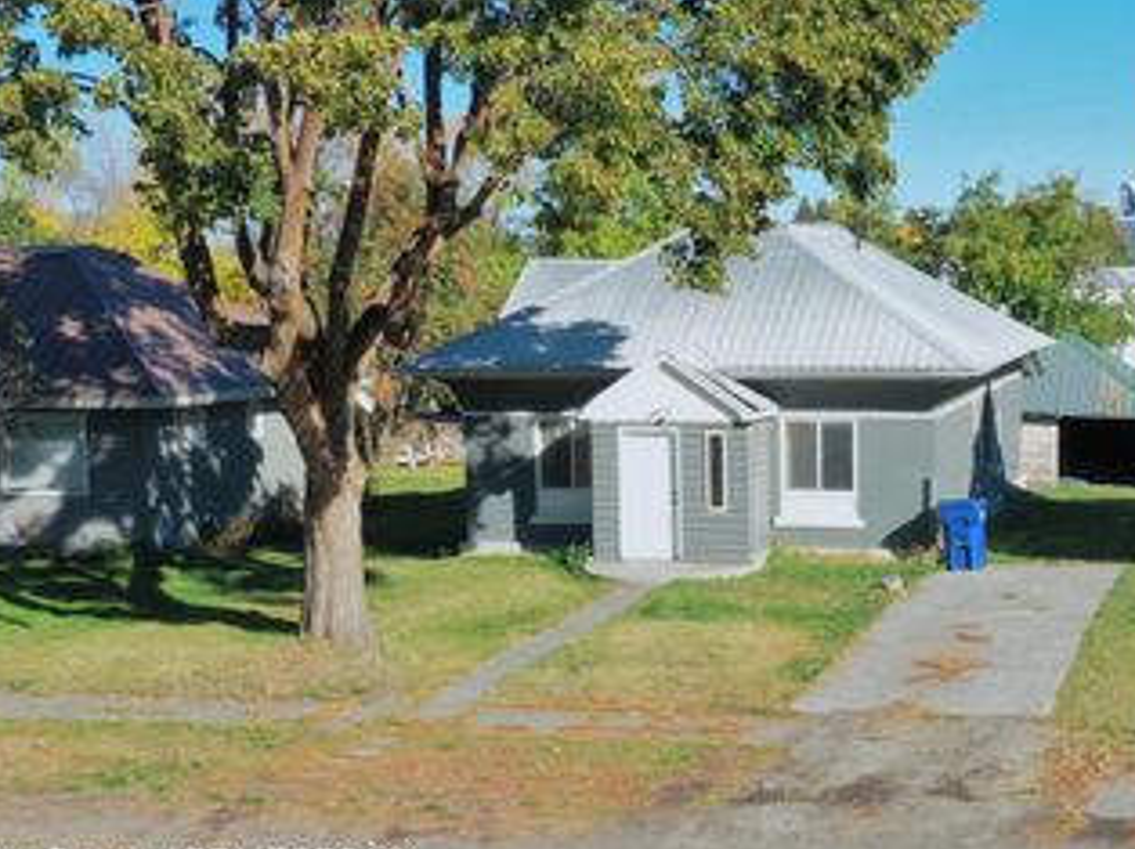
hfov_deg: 43.3
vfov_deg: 33.4
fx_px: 1409
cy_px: 313
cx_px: 745
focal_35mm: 43
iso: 100
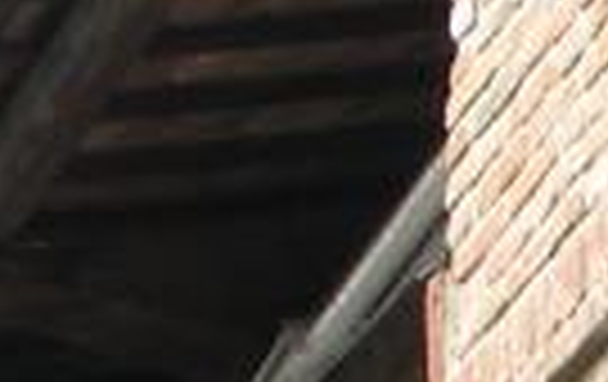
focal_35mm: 721
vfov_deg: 1.8
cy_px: 1056
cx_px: 1423
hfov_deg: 2.9
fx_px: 11972
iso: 100
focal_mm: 17.4
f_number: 4.9
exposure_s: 1/150
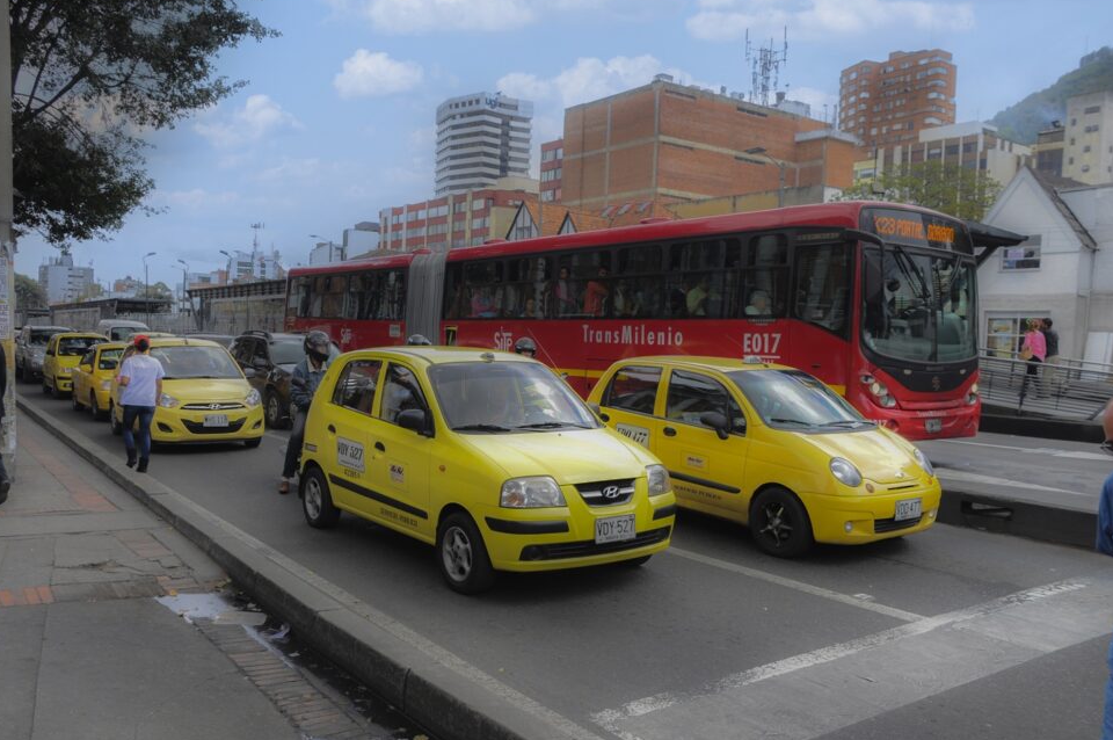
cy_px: 377
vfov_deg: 41.0
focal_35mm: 32
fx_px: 988
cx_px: 524
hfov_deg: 58.7
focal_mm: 20
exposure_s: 1/320
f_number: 8
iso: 200
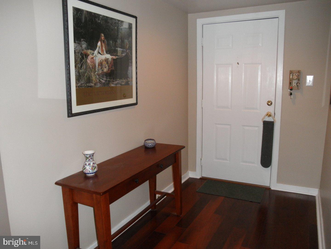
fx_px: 268
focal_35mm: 28
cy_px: 124
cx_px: 166
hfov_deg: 63.4
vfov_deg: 49.7
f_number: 3
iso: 200
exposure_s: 1/30
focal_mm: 5
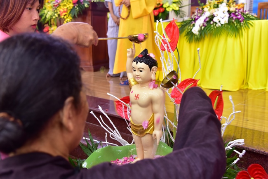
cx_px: 134
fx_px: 283
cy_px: 90
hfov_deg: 50.7
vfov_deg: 35.1
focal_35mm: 38
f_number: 5
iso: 800
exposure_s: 1/25
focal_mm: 38
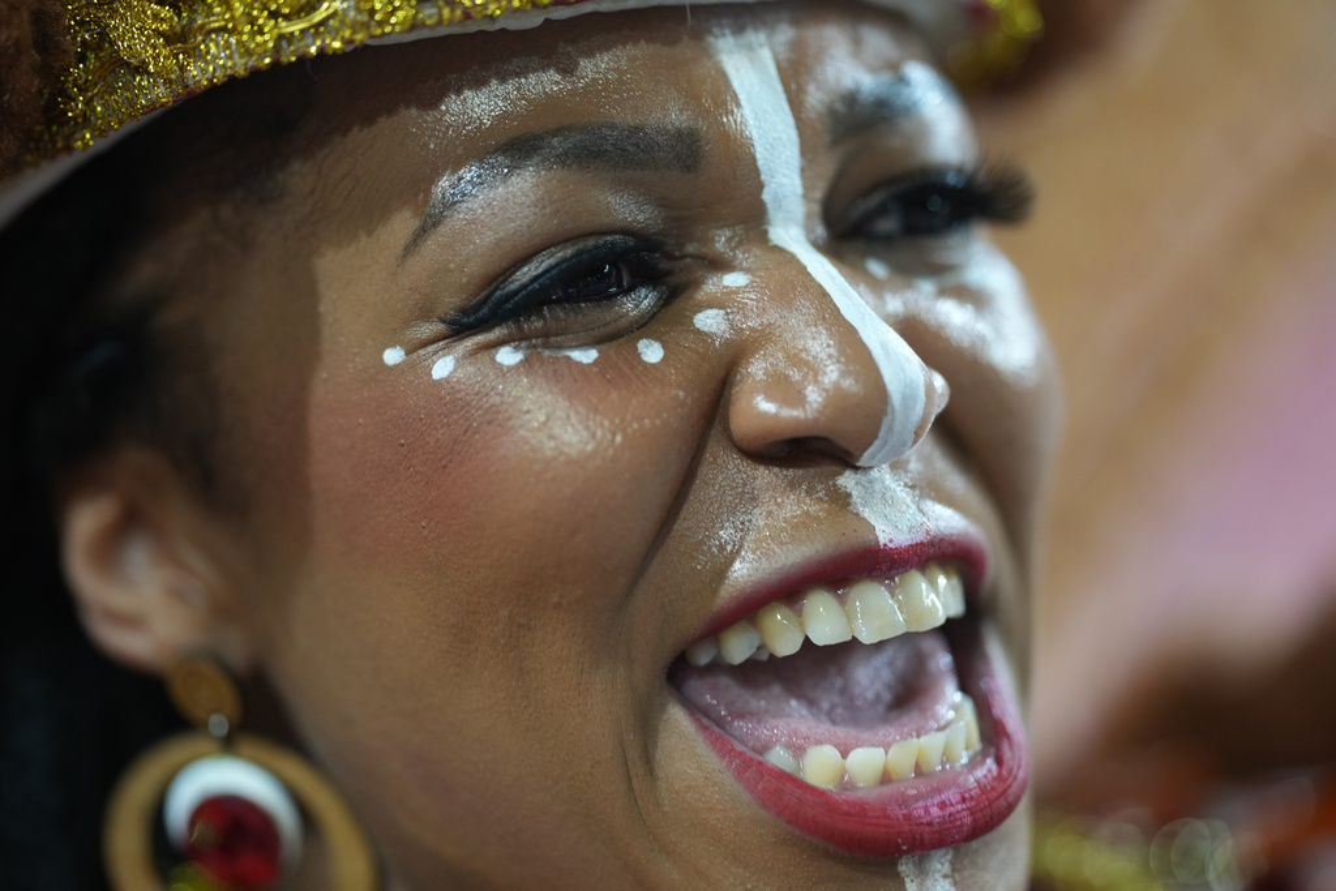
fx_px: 5010
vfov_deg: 10.2
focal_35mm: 135
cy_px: 446
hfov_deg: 15.2
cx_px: 668
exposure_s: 1/1000
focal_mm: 135
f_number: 1.8
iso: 1250
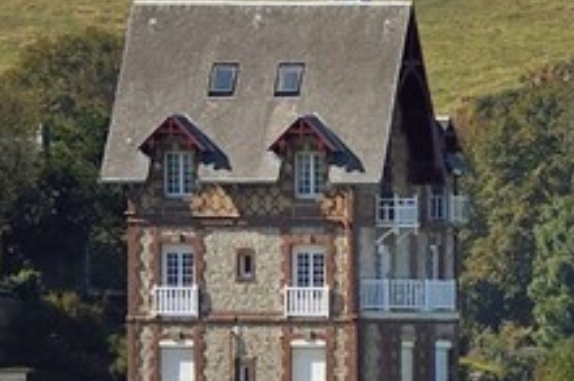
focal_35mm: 1456
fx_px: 23181
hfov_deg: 1.4
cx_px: 1756
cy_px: 354
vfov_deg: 0.9
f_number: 10
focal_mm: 200
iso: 200
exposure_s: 1/320
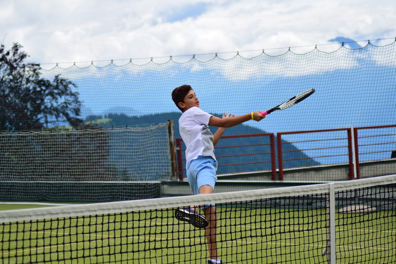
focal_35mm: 123
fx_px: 1353
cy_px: 132
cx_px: 198
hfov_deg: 16.7
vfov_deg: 11.1
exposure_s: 1/1250
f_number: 4
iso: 140
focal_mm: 82
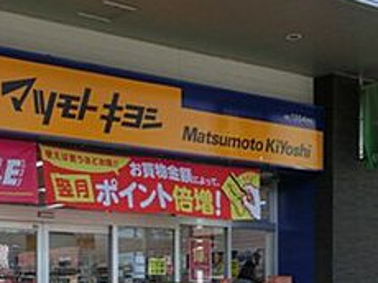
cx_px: 10
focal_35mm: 78
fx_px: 851
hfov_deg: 24.1
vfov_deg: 18.0
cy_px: 327
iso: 80
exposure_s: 1/800
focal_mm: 5
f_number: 3
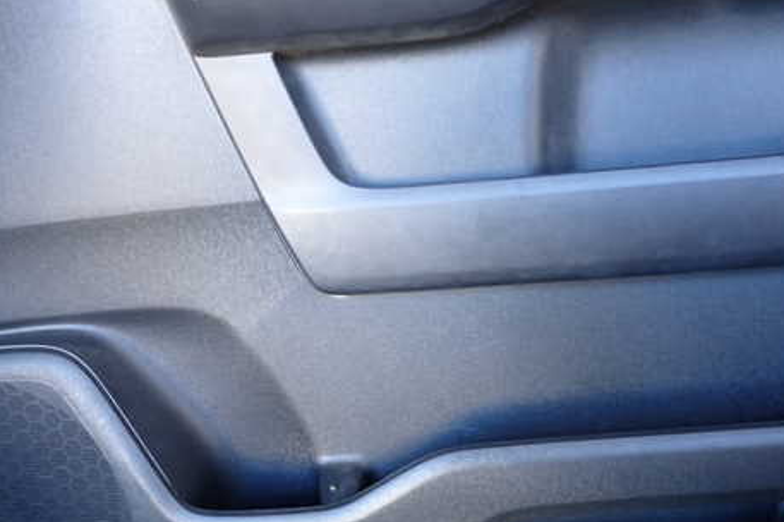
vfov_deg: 32.4
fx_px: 892
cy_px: 326
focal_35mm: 41
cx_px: 362
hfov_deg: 47.4
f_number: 2.3
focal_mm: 5.4
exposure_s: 1/30
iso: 320
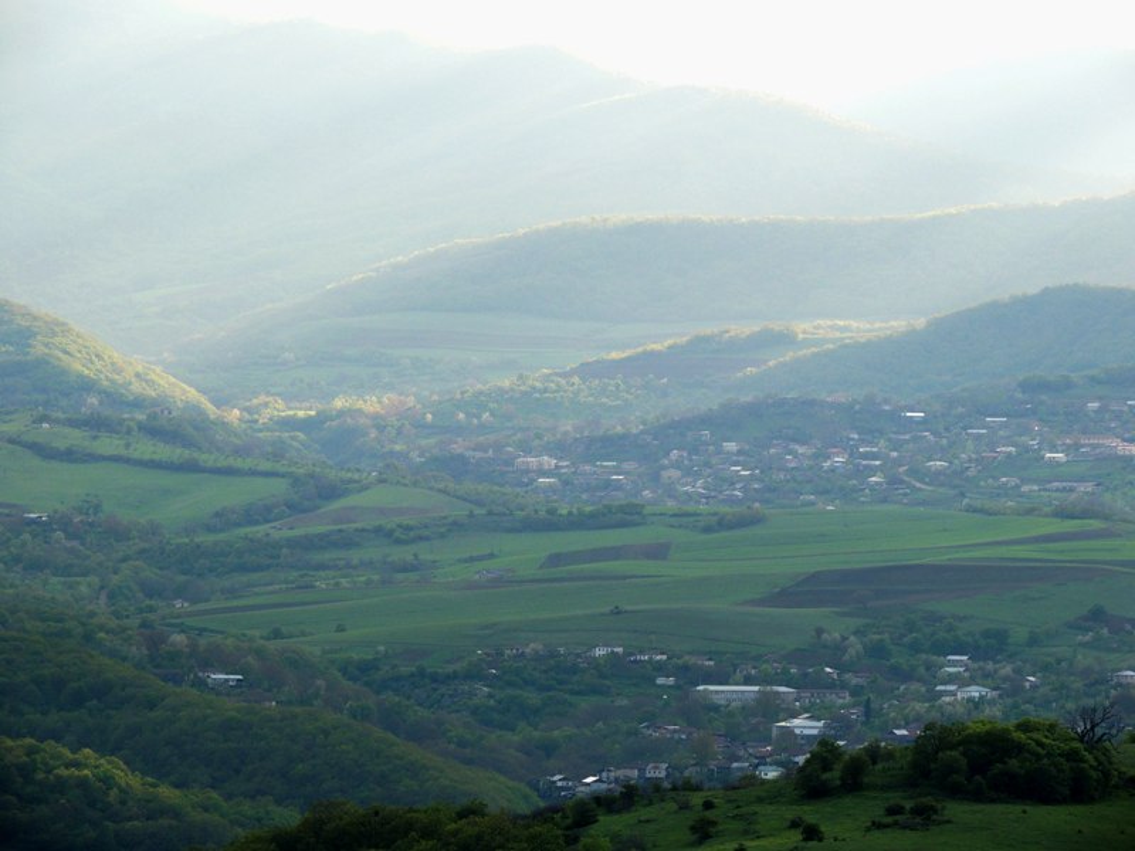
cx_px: 568
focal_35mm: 275
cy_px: 426
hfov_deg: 7.2
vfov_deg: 5.4
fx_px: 9017
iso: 140
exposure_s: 1/200
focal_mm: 49
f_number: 4.7
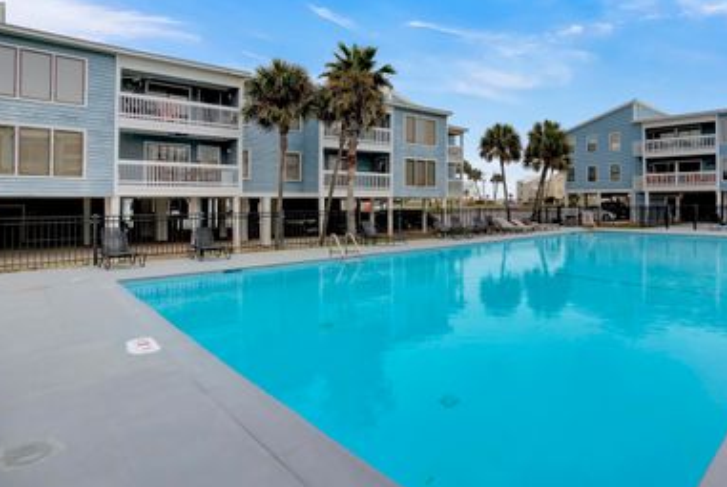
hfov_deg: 79.5
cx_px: 460
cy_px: 196
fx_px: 425
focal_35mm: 21
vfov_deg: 59.2
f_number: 6.3
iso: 80
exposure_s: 1/400
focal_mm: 16
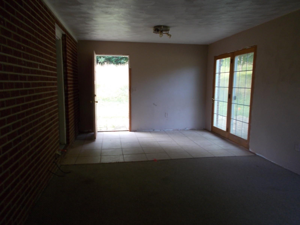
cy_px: 112
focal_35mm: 26
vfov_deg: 53.1
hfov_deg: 67.3
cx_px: 150
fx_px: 225
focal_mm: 4.6
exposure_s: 1/25
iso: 125
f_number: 3.2
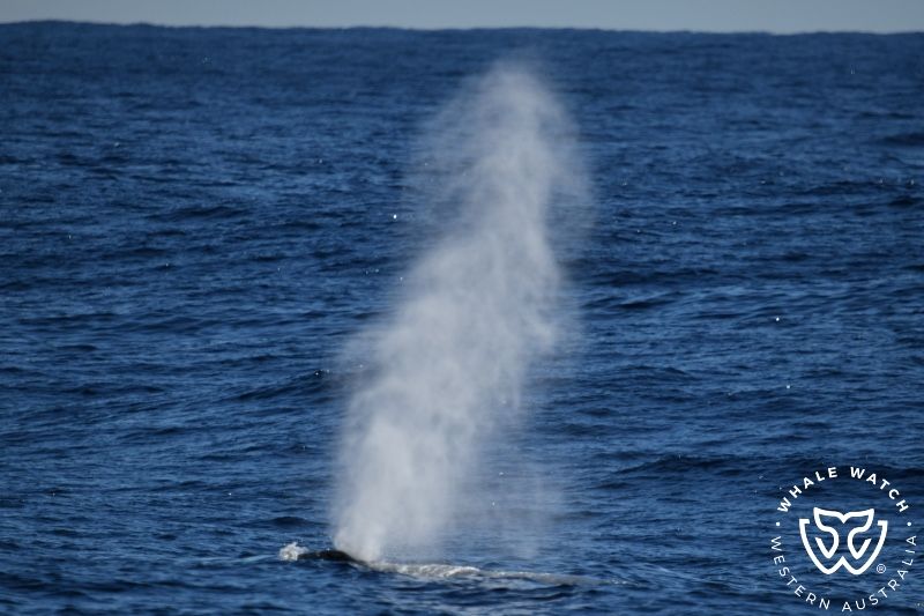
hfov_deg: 3.4
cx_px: 462
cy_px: 308
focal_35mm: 600
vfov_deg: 2.3
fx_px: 15396
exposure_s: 1/8000
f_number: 6.3
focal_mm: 600
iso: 560
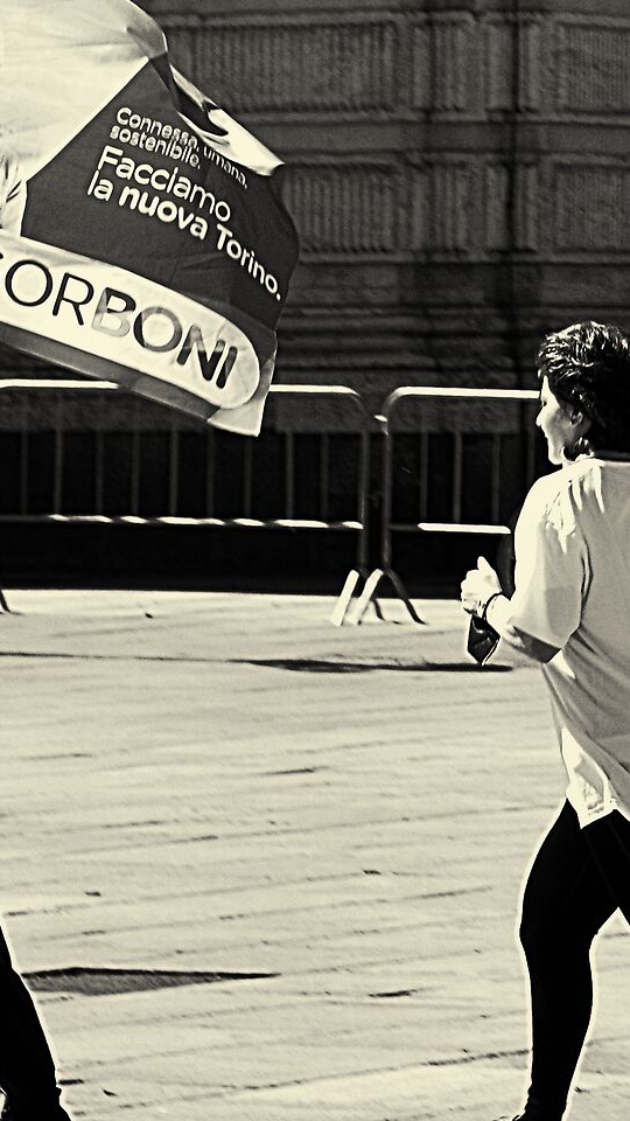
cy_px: 318
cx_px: 272
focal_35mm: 371
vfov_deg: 5.8
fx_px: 11018
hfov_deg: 3.3
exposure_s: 1/180
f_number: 6.7
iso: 100
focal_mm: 95
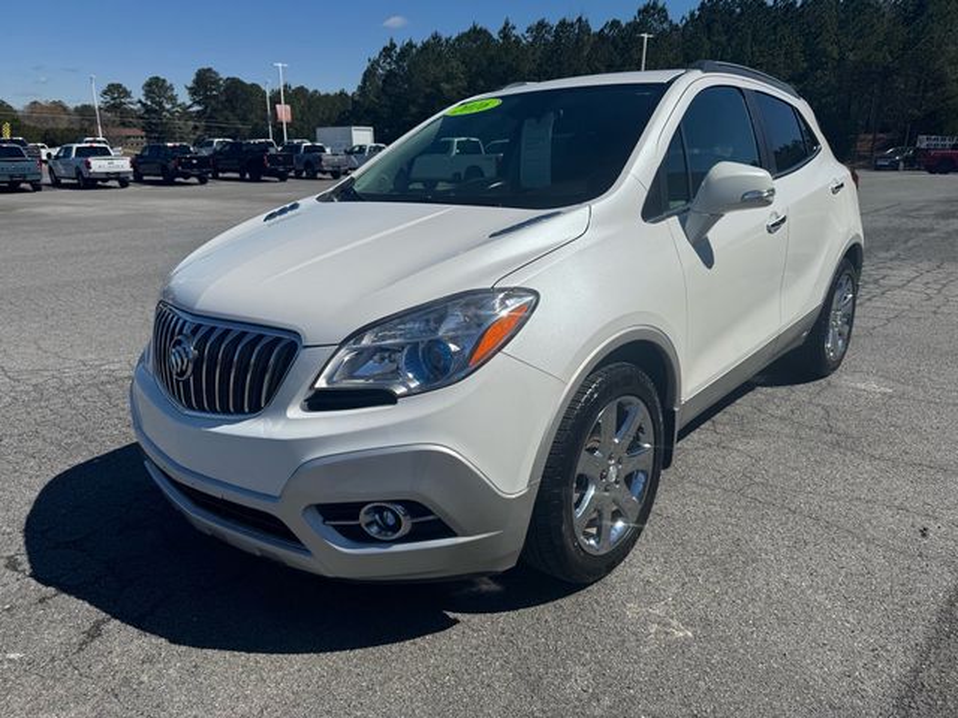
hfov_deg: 71.6
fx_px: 664
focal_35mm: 24
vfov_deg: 56.8
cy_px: 359
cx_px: 479
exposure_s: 1/10417
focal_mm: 6.76
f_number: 1.78
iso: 80
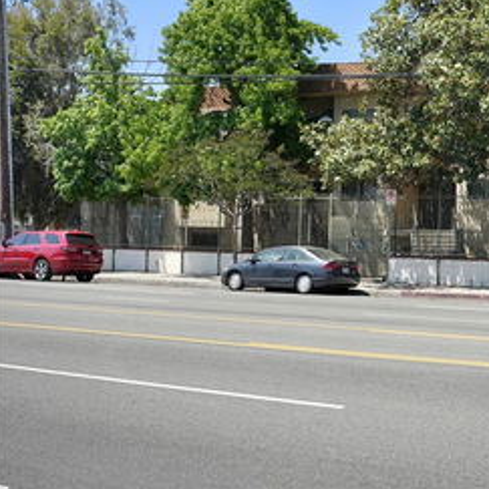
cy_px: 169
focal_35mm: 58
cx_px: 475
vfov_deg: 29.5
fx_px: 924
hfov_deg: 28.1
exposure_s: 1/40
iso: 400
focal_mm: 34.5
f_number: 11
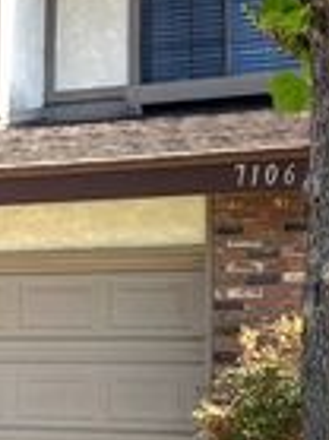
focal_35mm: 112
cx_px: -28
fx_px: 1421
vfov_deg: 17.6
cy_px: 223
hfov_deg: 13.0
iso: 16
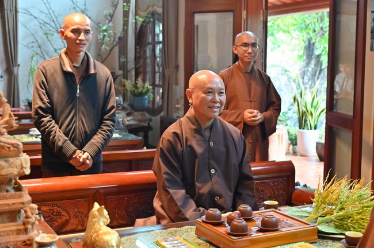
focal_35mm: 50
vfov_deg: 26.9
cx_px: 187
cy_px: 124
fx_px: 519
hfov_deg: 39.6
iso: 4000
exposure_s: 1/80
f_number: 5
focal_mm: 50
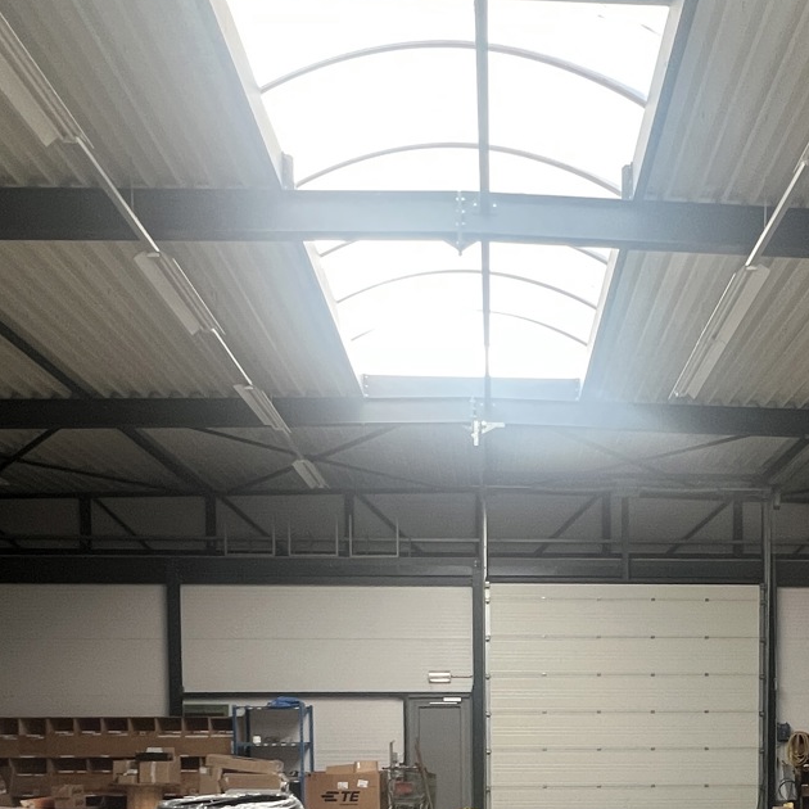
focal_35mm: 35
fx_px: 925
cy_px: 782
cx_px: 565
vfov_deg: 41.9
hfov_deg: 46.2
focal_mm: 1.57
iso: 160
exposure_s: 1/99
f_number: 1.8
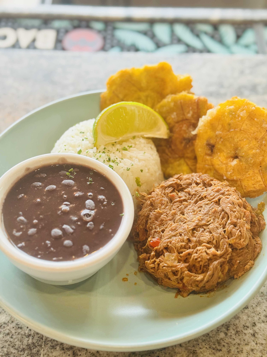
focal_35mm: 48
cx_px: 134
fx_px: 494
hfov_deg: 30.3
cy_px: 178
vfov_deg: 39.7
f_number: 1.78
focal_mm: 6.76
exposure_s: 1/60
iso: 100
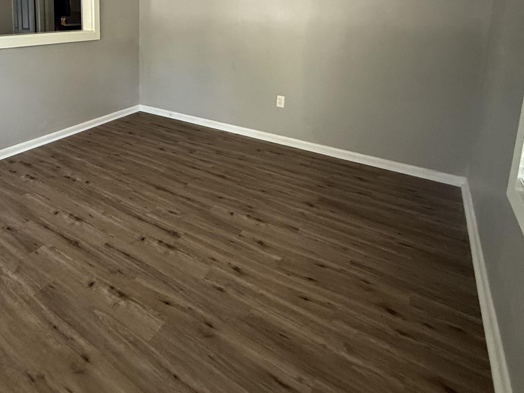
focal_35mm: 24
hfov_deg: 68.9
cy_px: 61
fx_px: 363
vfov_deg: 52.0
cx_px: 162
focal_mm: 2.22
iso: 400
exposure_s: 1/60
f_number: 2.2
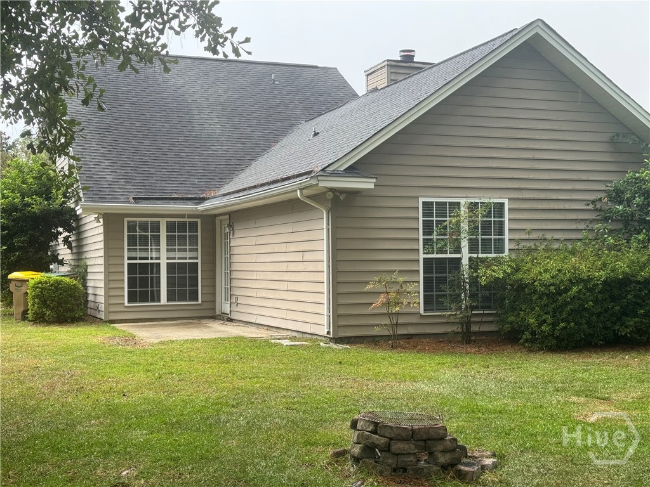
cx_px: 325
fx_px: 901
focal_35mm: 48
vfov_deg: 30.3
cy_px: 244
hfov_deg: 39.7
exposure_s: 1/226
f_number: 1.78
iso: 64
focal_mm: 6.76
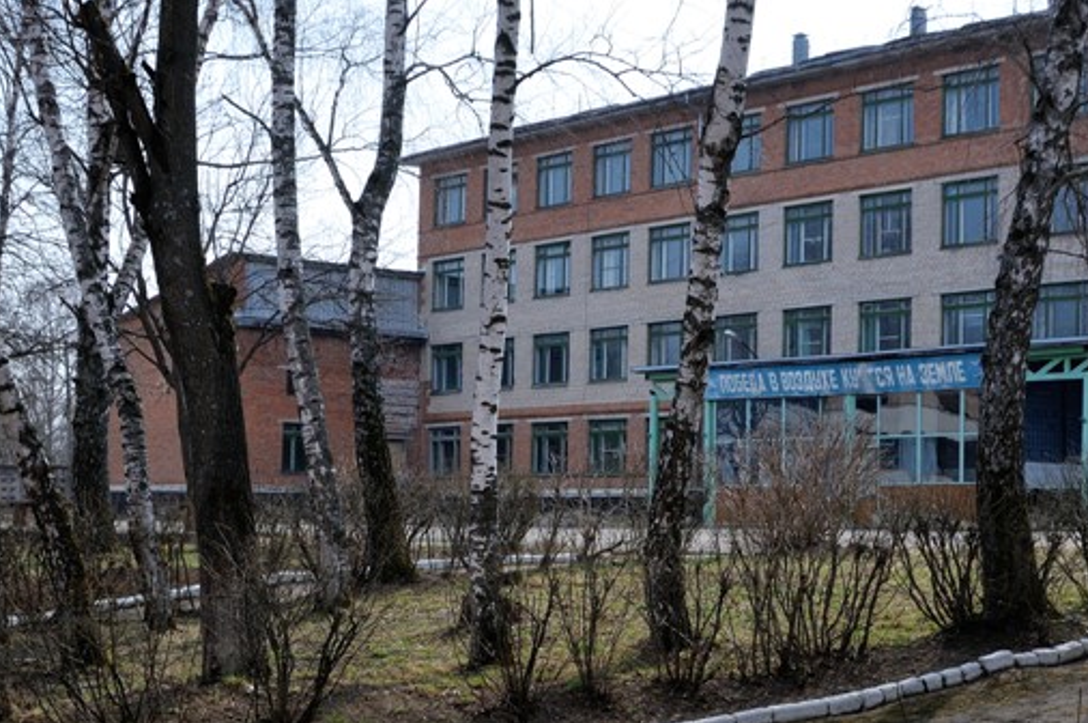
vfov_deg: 21.1
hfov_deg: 31.5
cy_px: 487
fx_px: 1932
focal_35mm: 64
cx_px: 570
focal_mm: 24
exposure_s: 1/640
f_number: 7.1
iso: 200
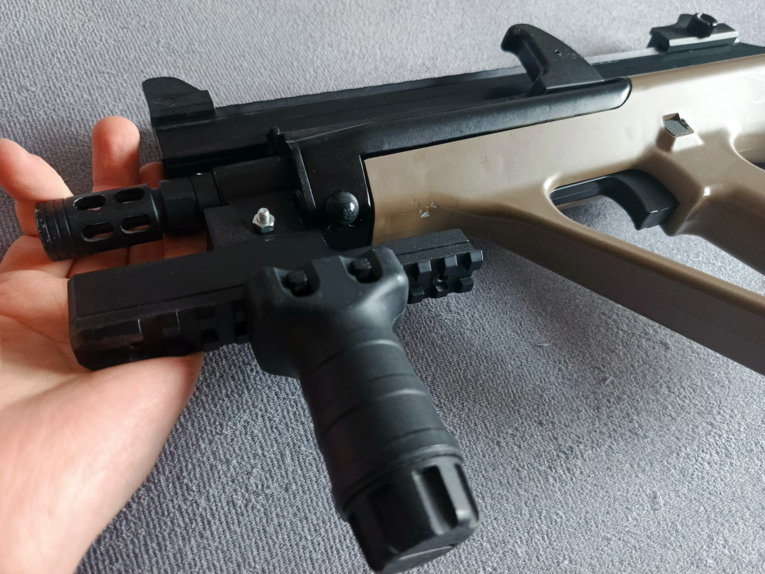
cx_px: 382
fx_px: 530
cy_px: 287
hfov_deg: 71.6
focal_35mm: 24
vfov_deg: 56.8
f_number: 1.75
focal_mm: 5.25
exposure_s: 1/33.3
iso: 3271
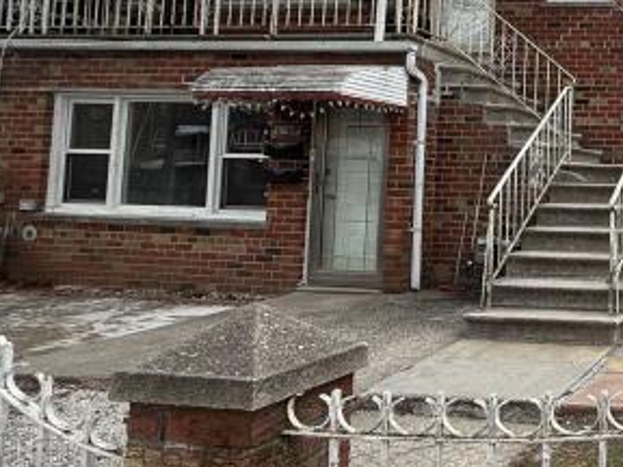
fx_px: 630
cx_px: 746
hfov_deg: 38.8
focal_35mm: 35
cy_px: 164
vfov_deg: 40.3
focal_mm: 2.22
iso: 50
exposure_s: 1/760
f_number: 2.2
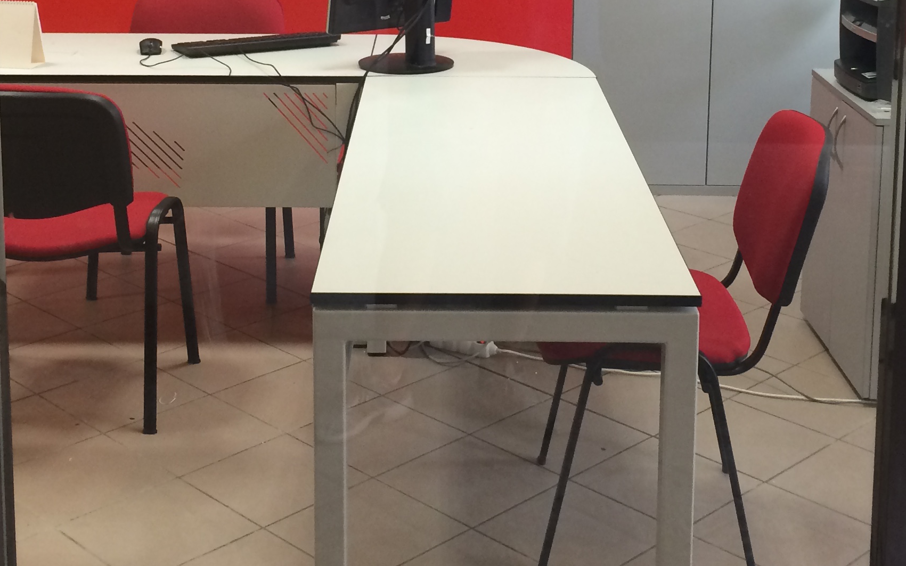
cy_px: 17
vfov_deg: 21.3
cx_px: 429
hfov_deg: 34.5
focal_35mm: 59
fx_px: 1457
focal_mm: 4.15
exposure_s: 1/33
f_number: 2.2
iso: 100
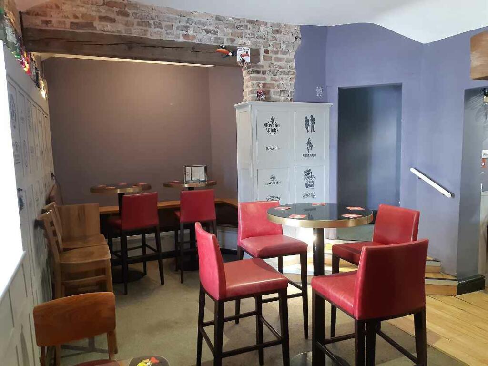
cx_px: 244
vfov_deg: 53.1
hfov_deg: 67.3
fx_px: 367
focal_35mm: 26
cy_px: 183
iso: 400
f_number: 1.7
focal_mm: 3.92
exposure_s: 1/25
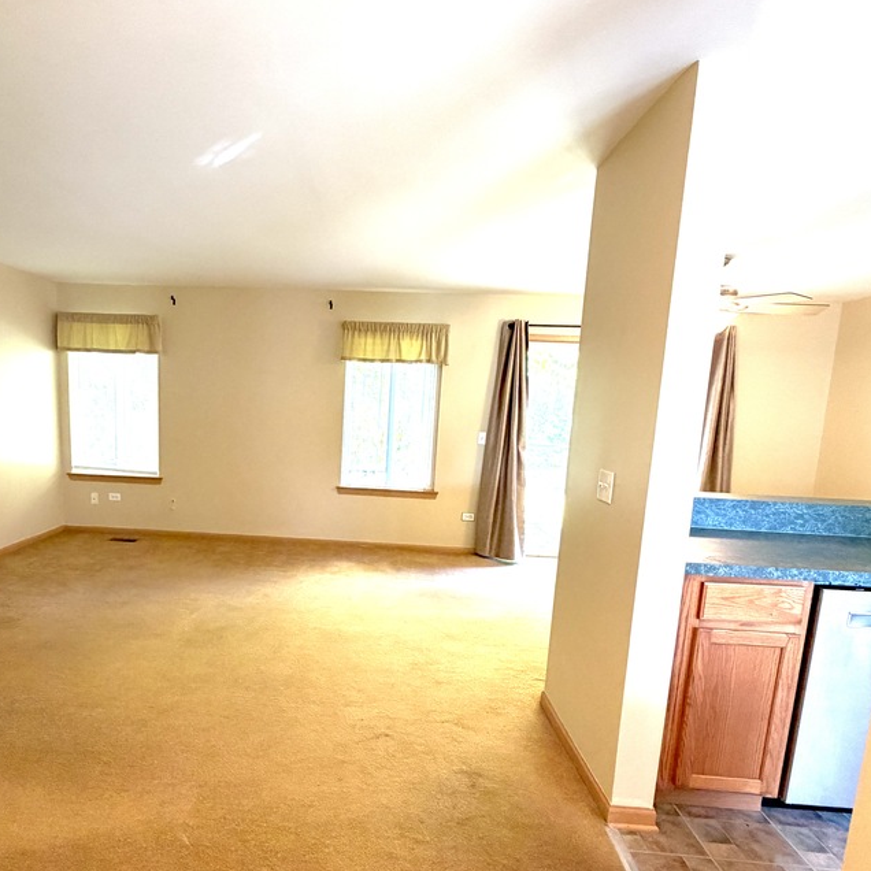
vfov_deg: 71.8
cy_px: 494
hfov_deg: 71.2
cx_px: 338
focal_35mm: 21
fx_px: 598
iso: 320
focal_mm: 2.22
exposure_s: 1/60
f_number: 2.2
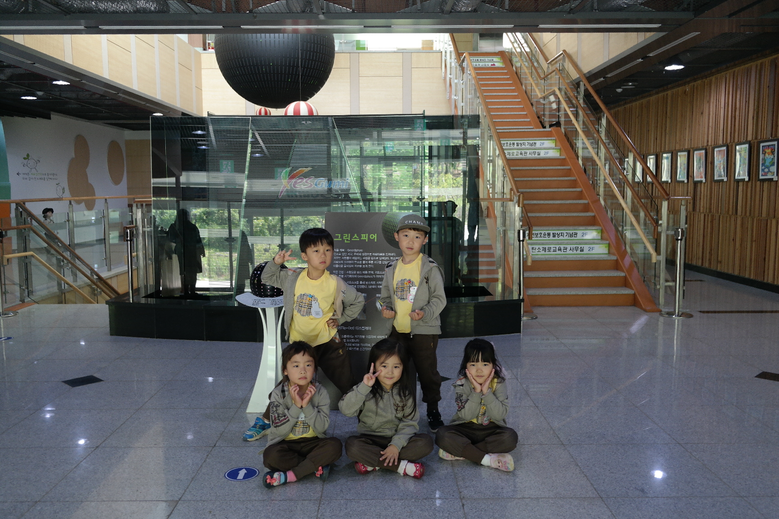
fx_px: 649
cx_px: 390
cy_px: 260
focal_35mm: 30
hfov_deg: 61.9
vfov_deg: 43.6
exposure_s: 1/40
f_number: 3.5
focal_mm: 20
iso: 400
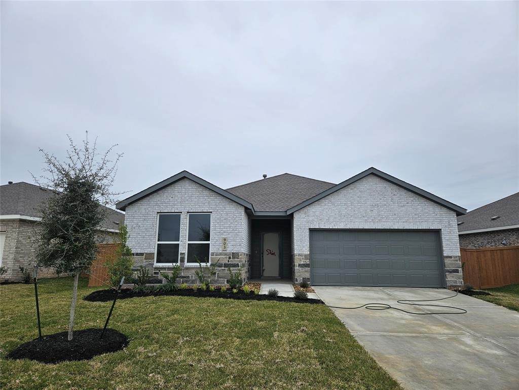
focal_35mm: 23
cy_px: 195
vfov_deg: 58.9
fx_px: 345
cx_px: 260
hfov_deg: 73.9
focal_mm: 5.4
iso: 25
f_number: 1.8
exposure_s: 1/1093
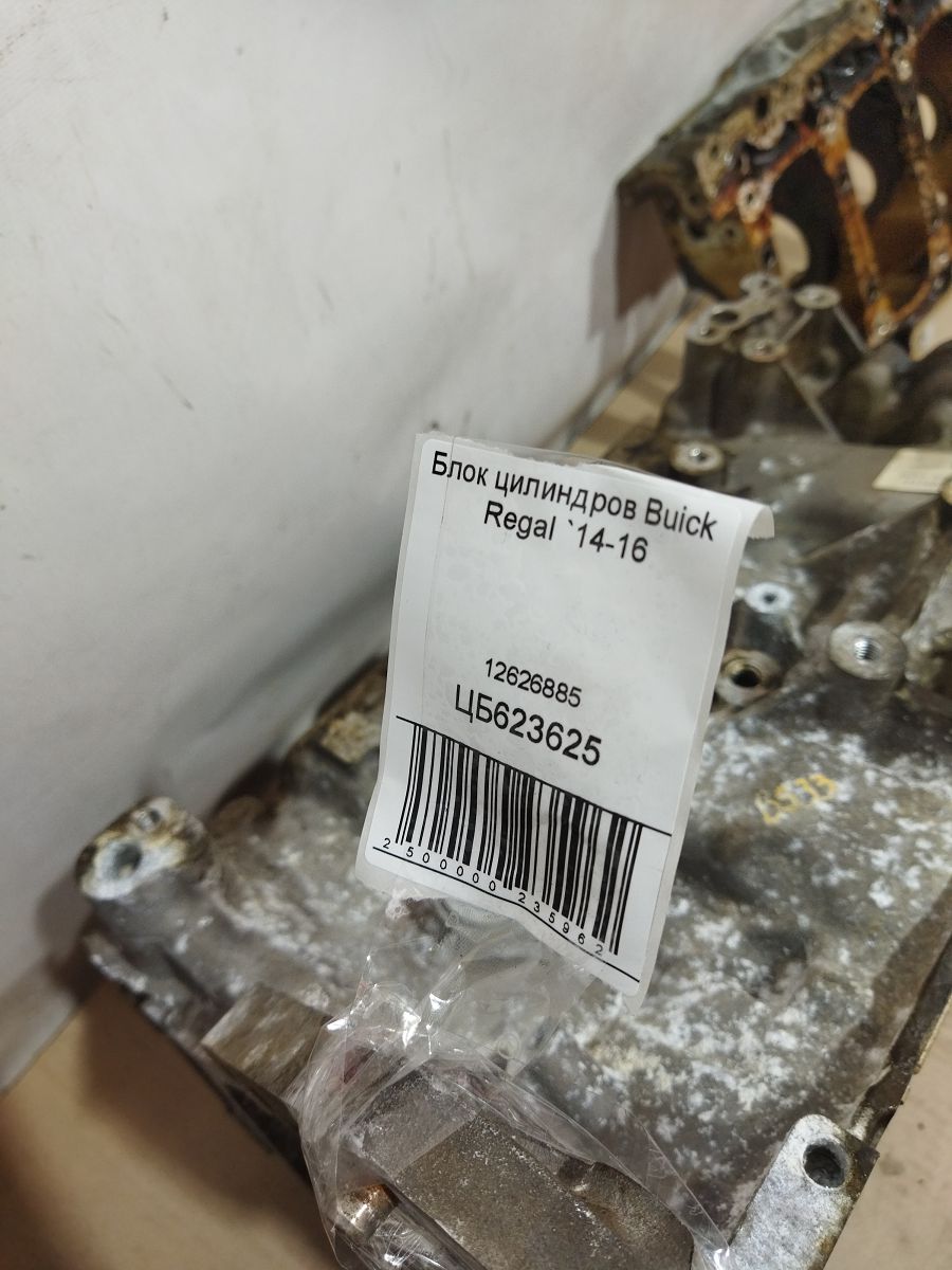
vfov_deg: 65.3
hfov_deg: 51.4
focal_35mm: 27
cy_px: 635
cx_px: 476
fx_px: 990
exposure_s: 1/50
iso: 142
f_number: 1.79
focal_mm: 4.71
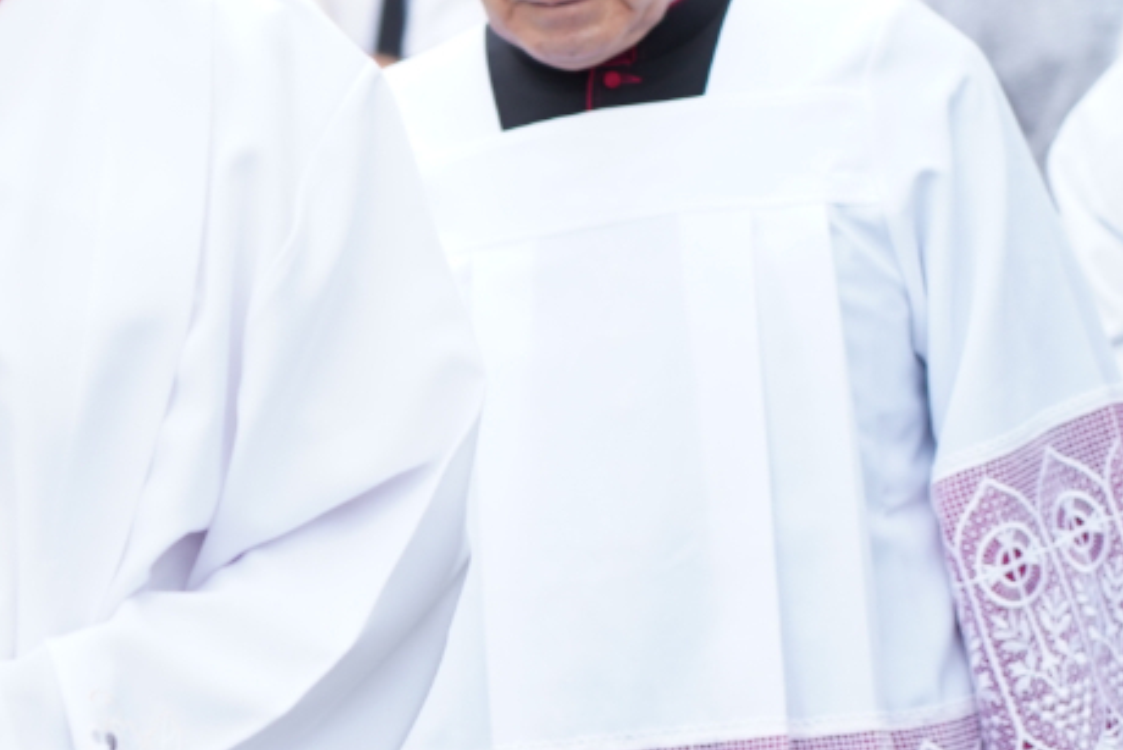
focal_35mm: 297
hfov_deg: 6.9
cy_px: 297
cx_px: -139
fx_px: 9267
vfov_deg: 4.6
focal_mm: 105
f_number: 4
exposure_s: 1/100
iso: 250
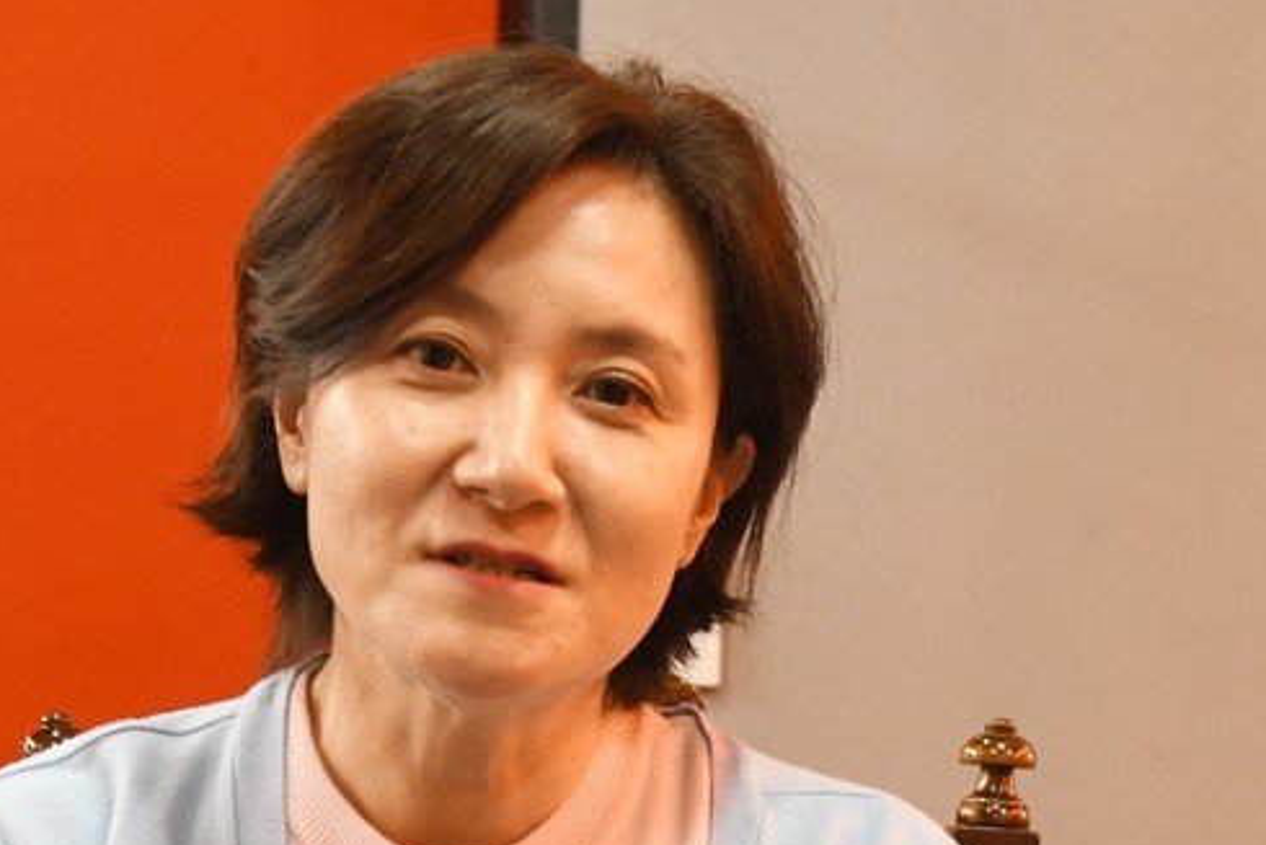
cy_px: 991
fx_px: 3306
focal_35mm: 94
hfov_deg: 21.7
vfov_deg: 14.2
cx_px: 571
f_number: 2.8
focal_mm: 24
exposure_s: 1/40
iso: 1600
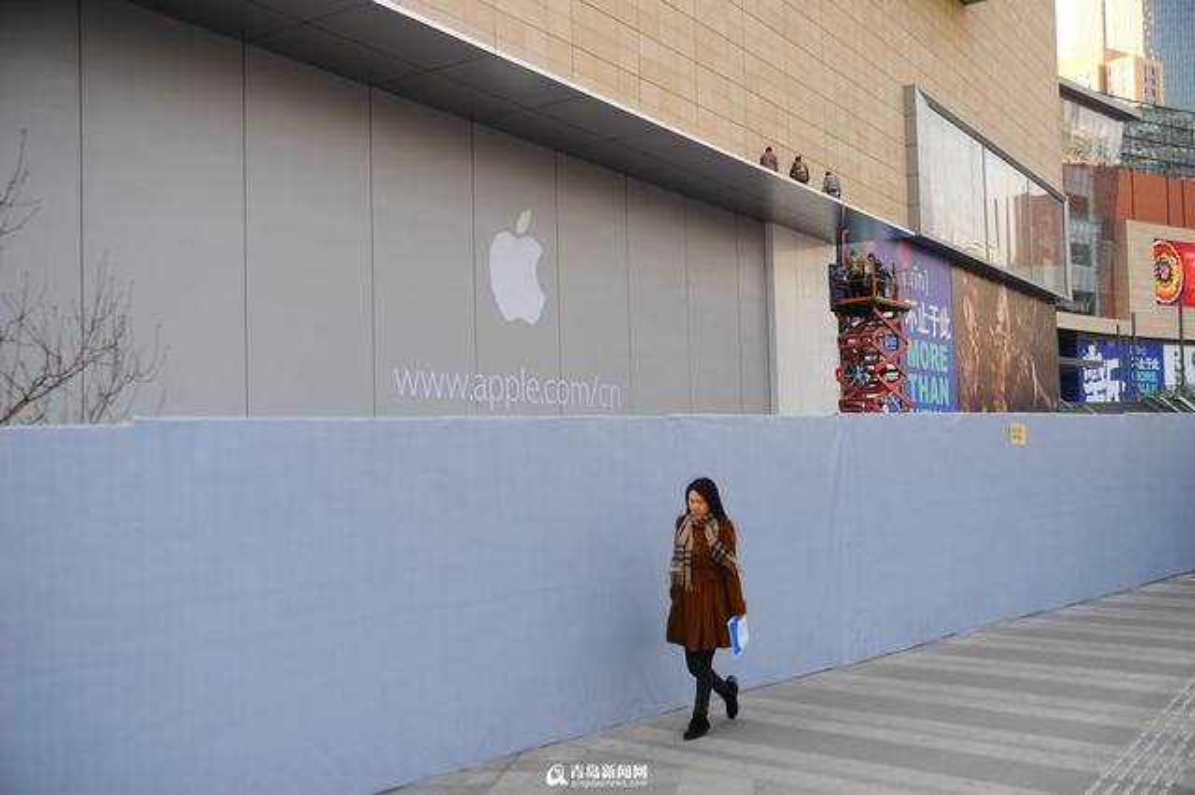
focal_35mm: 36
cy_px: 398
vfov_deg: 36.8
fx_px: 1194
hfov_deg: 53.2
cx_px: 598
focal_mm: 36
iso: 320
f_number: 2.8
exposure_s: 1/1250
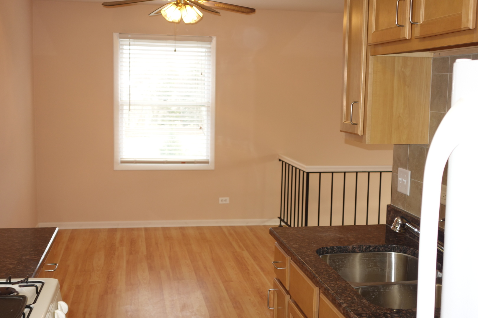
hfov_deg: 42.7
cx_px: 239
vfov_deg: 29.2
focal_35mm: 46
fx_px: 611
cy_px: 159
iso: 200
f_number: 3.2
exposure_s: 1/50
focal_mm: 17.18
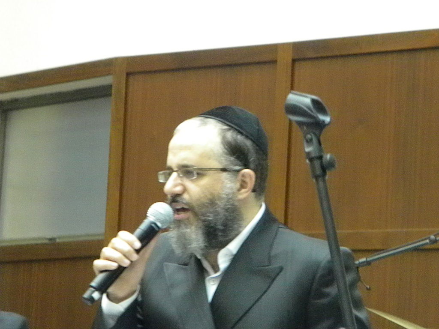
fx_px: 2321
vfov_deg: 8.1
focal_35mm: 183
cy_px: 164
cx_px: 220
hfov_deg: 10.8
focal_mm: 33.1
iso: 3200
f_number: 5.2
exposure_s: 1/42
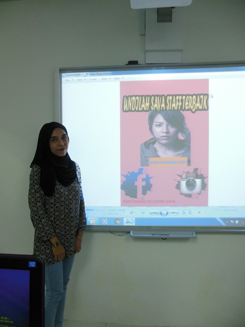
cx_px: 122
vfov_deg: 69.4
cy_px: 164
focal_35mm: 25
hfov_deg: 54.9
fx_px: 236
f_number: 3.2
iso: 400
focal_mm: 4.5
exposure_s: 1/80
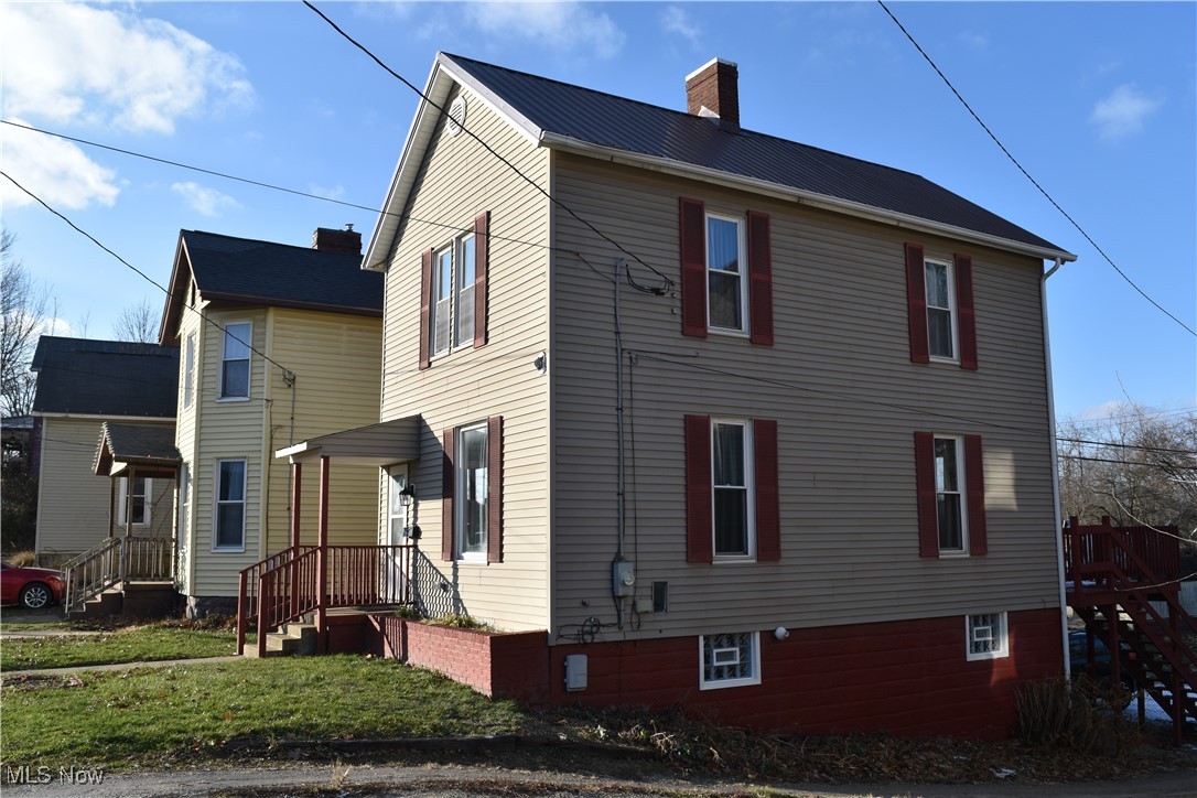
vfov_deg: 43.6
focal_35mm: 30
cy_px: 399
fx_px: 997
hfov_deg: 61.9
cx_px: 598
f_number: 9
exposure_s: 1/320
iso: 200
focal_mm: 20
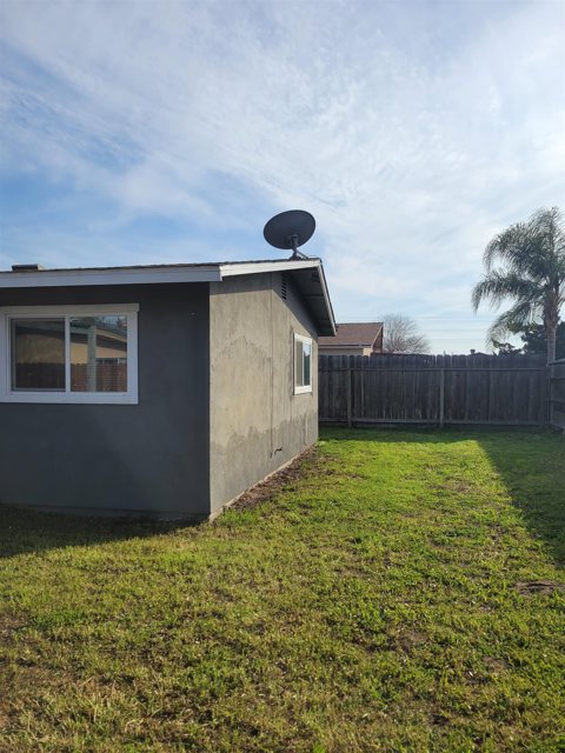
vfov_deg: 67.3
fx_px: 566
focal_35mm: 26
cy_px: 376
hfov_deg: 53.1
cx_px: 282
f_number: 1.8
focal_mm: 5.4
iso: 40
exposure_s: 1/3084
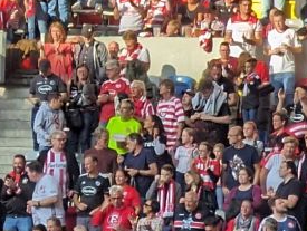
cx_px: -232
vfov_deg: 1.9
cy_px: 383
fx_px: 6847
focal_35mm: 771
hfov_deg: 2.6
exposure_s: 1/297
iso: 63
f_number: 3.5
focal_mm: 19
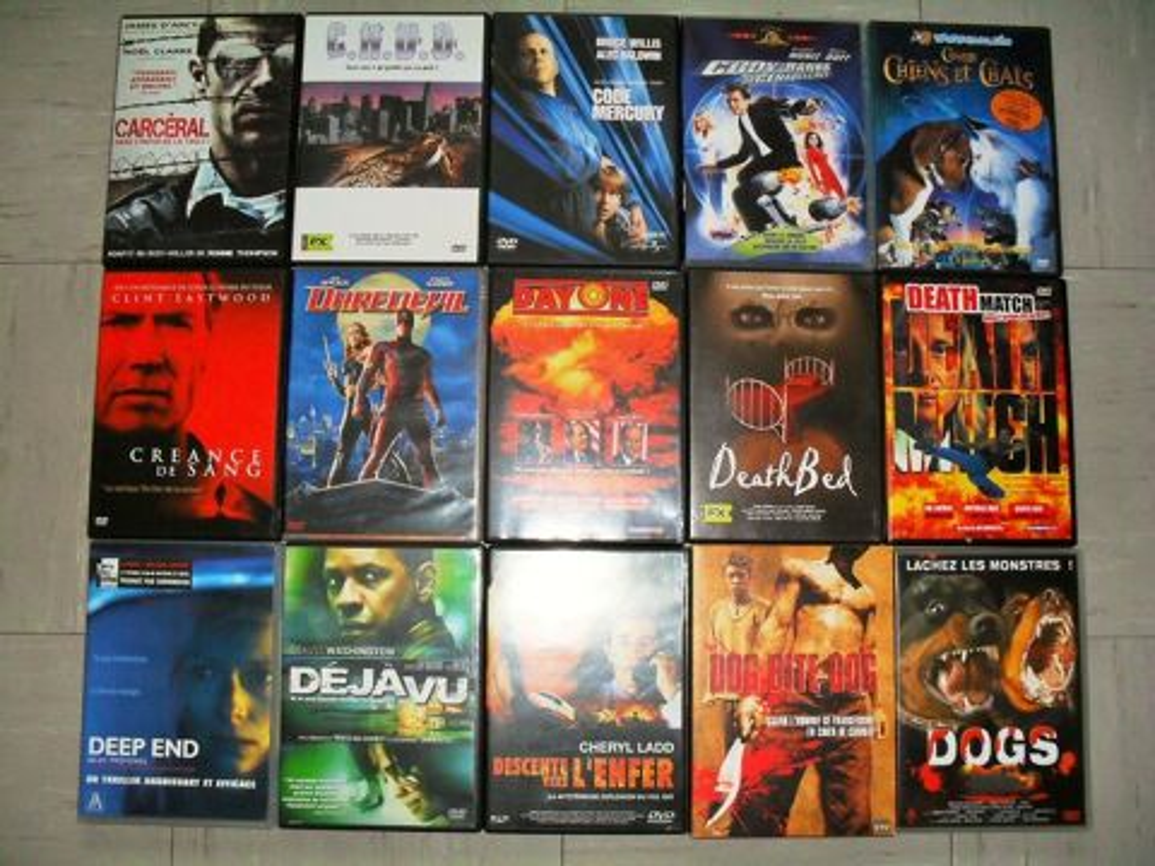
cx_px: 578
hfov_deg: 52.6
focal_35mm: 35
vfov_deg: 40.7
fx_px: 1168
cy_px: 433
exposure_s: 1/45
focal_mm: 6.3
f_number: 3.2
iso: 200
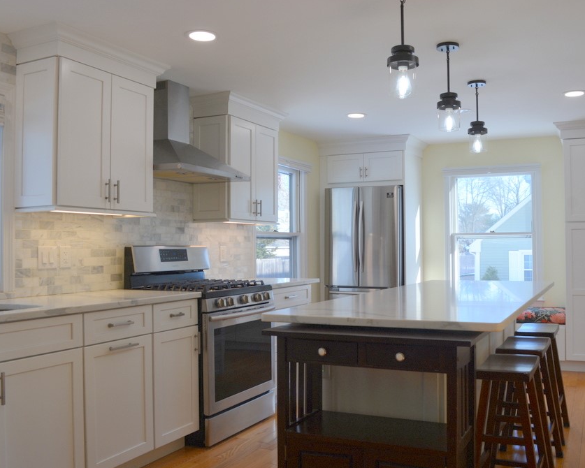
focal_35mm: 31
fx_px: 537
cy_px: 236
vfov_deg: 47.1
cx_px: 352
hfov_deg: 56.7
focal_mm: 18
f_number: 8
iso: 220
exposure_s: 1/60
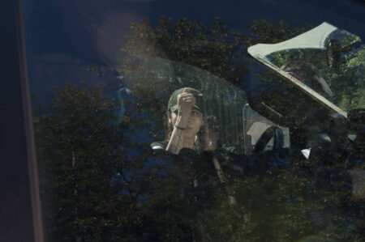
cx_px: 182
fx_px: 709
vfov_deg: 19.4
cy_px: 121
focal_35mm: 70
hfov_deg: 28.9
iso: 1000
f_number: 13
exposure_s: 1/640
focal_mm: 70
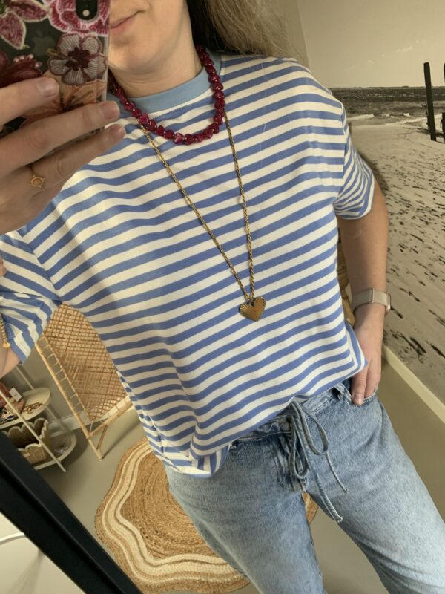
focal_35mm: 26
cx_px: 222
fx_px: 446
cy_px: 297
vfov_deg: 67.3
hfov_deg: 53.1
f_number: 1.8
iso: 200
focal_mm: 4.25
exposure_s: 1/60
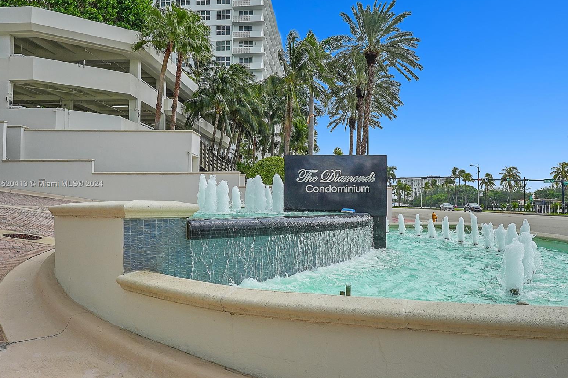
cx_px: 279
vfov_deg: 42.3
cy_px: 184
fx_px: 489
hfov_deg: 60.3
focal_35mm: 31
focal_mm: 20
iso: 250
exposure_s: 1/800
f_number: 7.1
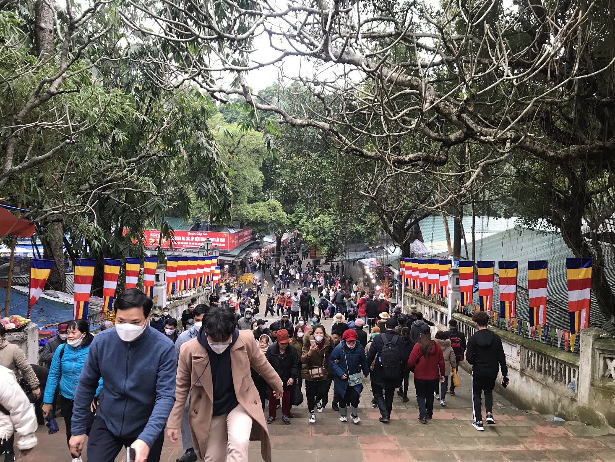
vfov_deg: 49.8
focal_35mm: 28
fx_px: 498
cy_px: 231
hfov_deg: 63.4
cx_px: 308
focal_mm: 3.99
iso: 25
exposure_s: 1/33
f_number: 1.8
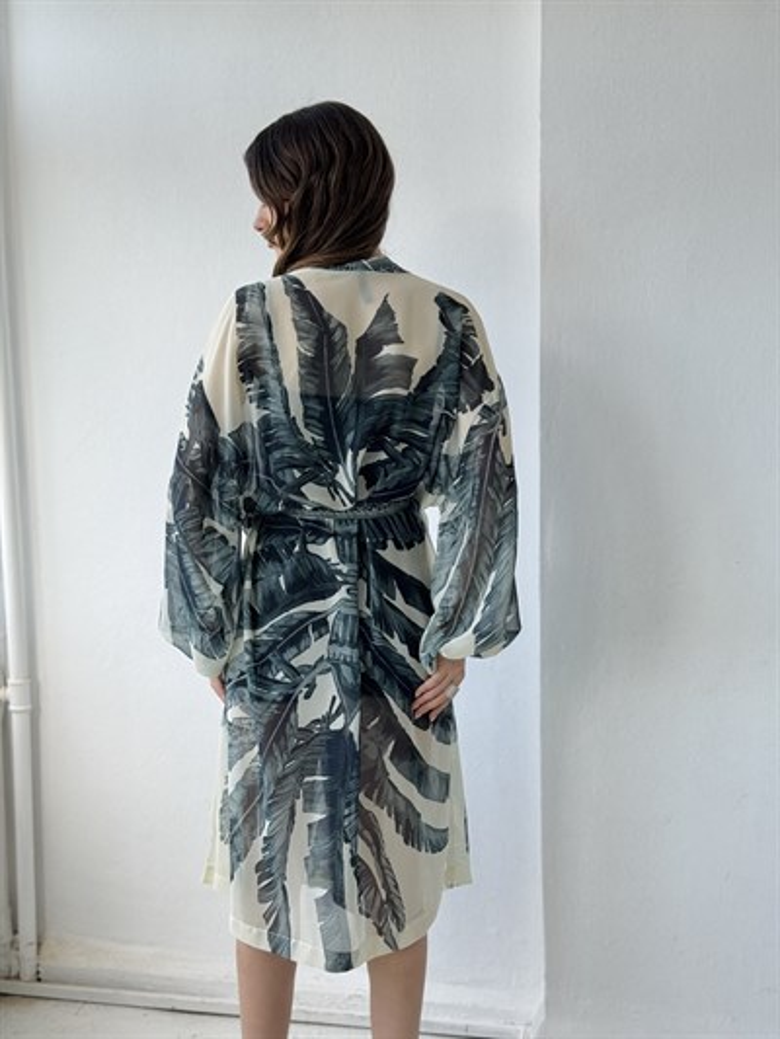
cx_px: 390
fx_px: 1442
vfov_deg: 39.6
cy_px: 520
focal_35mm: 48
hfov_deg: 30.3
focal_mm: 6.76
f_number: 1.78
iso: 64
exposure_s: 1/193
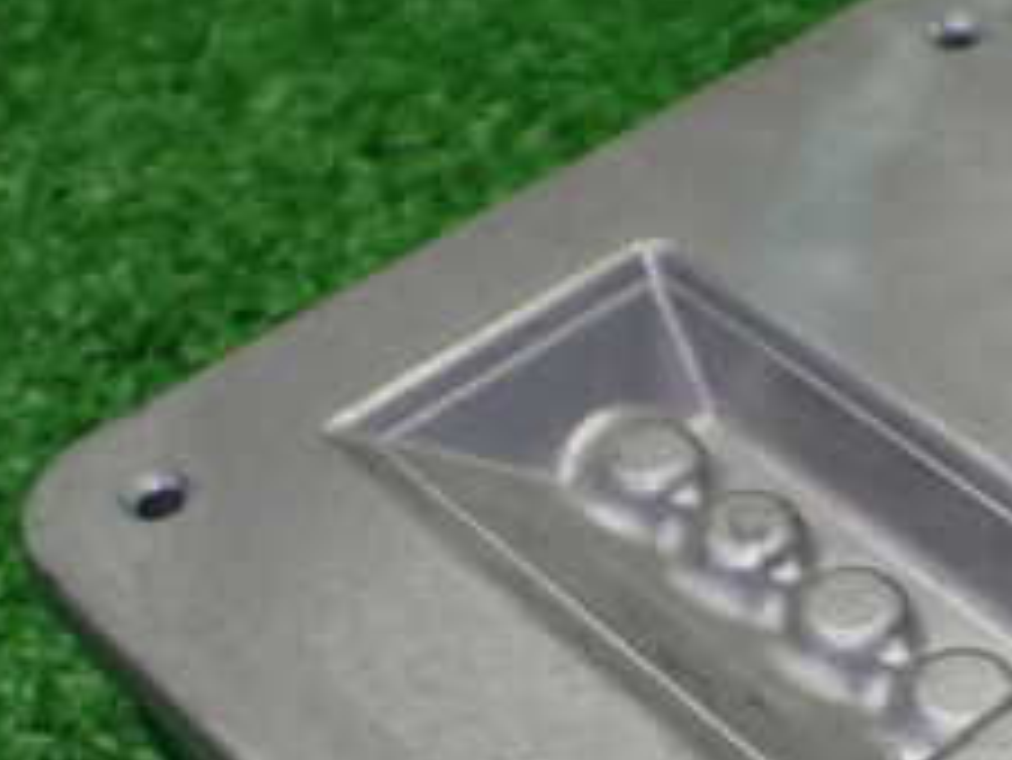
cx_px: 999
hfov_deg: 23.4
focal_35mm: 80
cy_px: 711
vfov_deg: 18.1
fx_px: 2340
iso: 200
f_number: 2.3
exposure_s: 1/125
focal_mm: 5.4
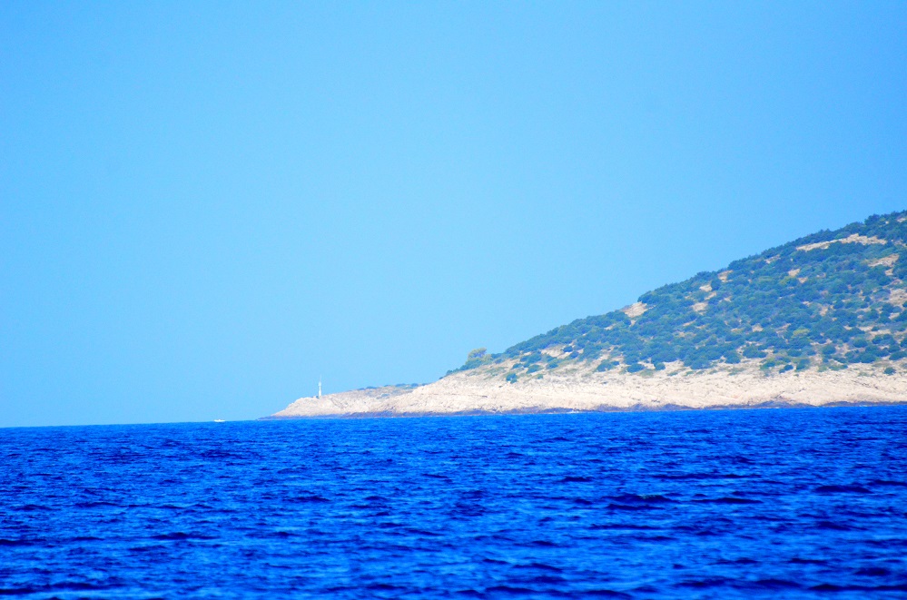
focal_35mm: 450
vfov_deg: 3.0
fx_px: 11310
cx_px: 454
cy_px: 300
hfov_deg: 4.6
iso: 3200
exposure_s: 1/8000
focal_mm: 300
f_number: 5.6
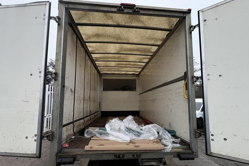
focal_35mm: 15
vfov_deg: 76.9
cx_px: 124
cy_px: 94
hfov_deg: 100.4
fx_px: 104
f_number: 2.2
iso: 40
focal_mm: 2.22
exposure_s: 1/245
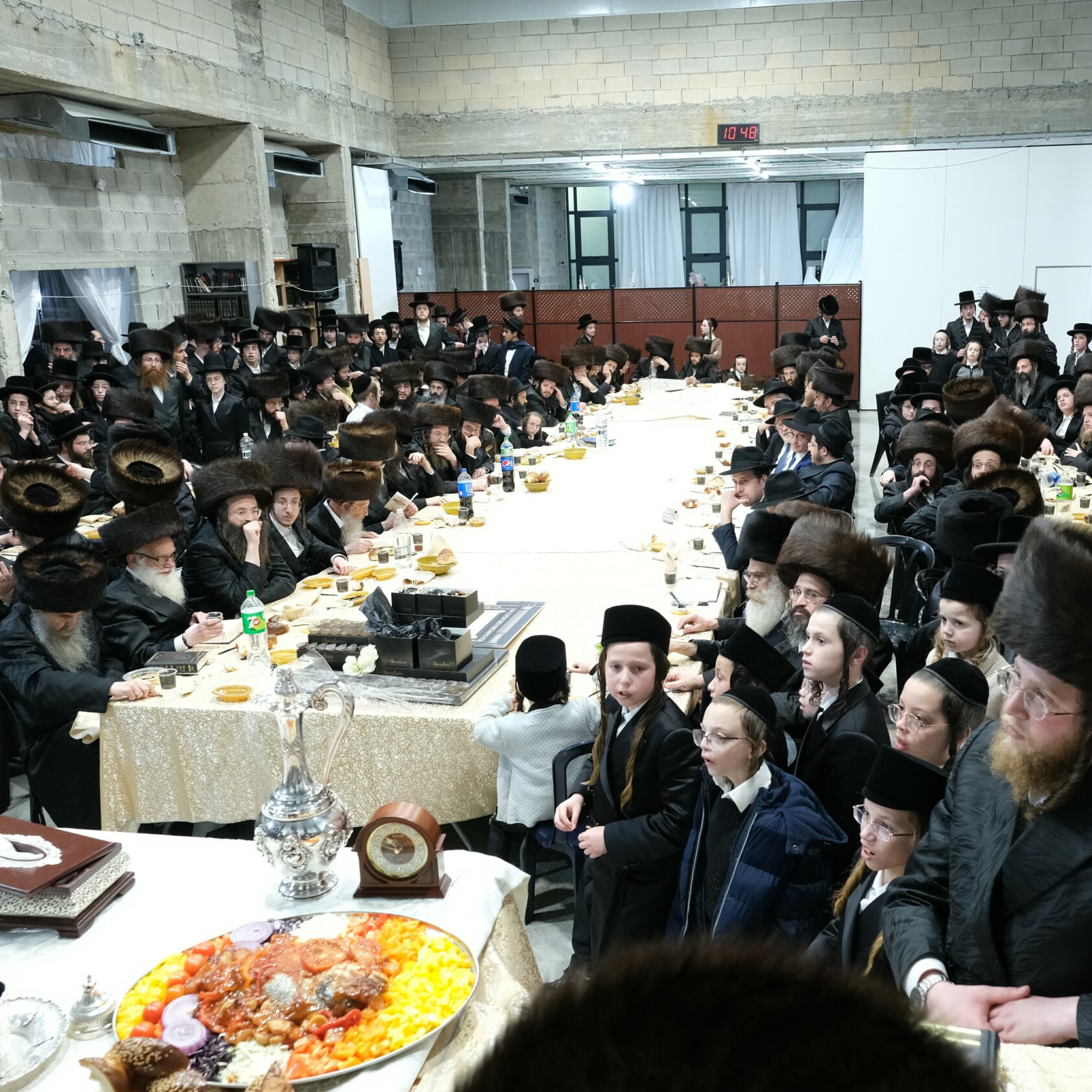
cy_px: 539
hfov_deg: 52.2
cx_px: 659
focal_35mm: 31
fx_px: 1106
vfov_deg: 52.5
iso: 1600
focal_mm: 16
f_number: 4.5
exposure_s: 1/80
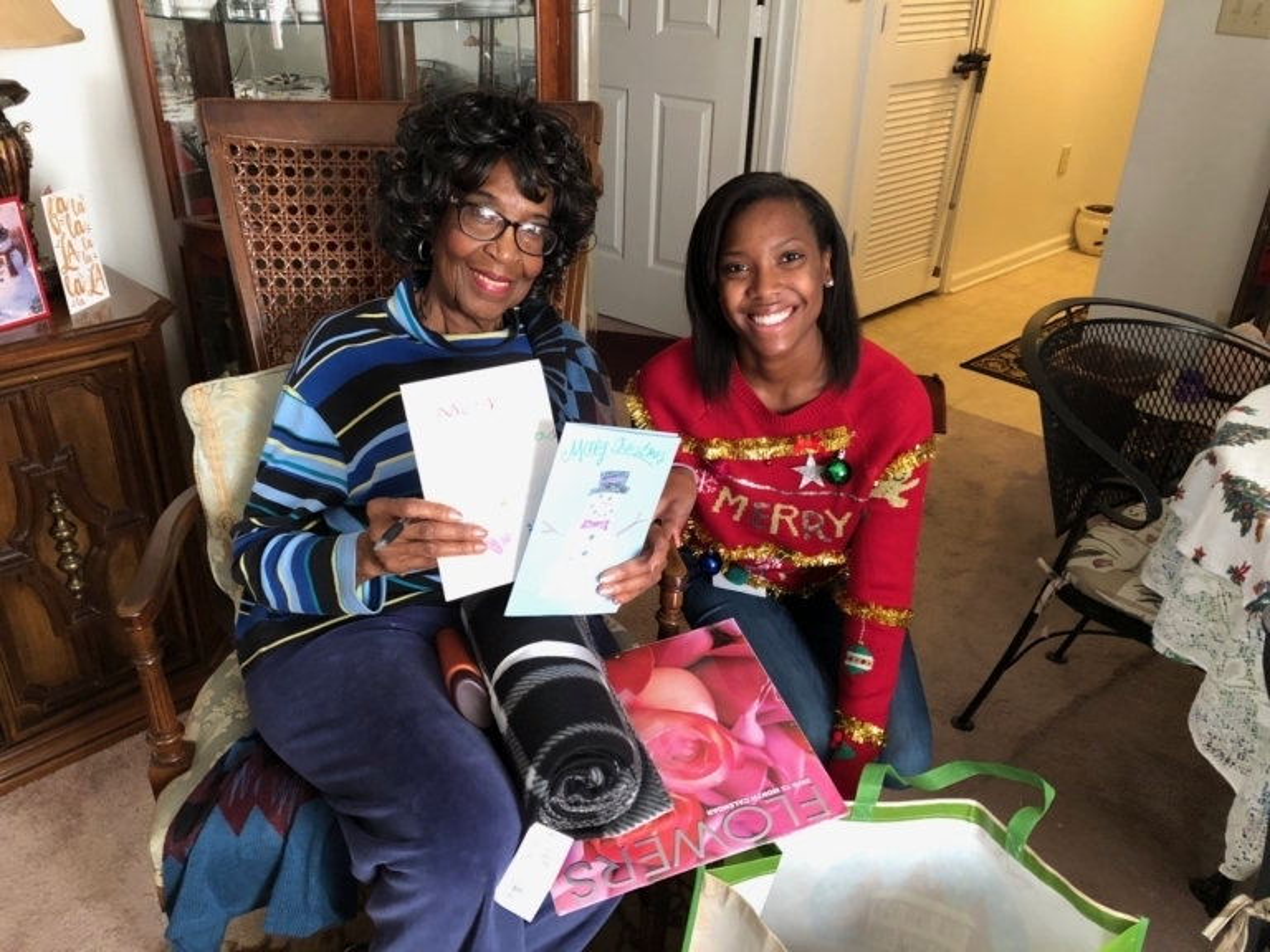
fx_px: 1027
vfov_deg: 49.7
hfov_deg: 63.4
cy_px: 476
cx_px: 635
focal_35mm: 28
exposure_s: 1/8
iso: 80
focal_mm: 3.99
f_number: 1.8
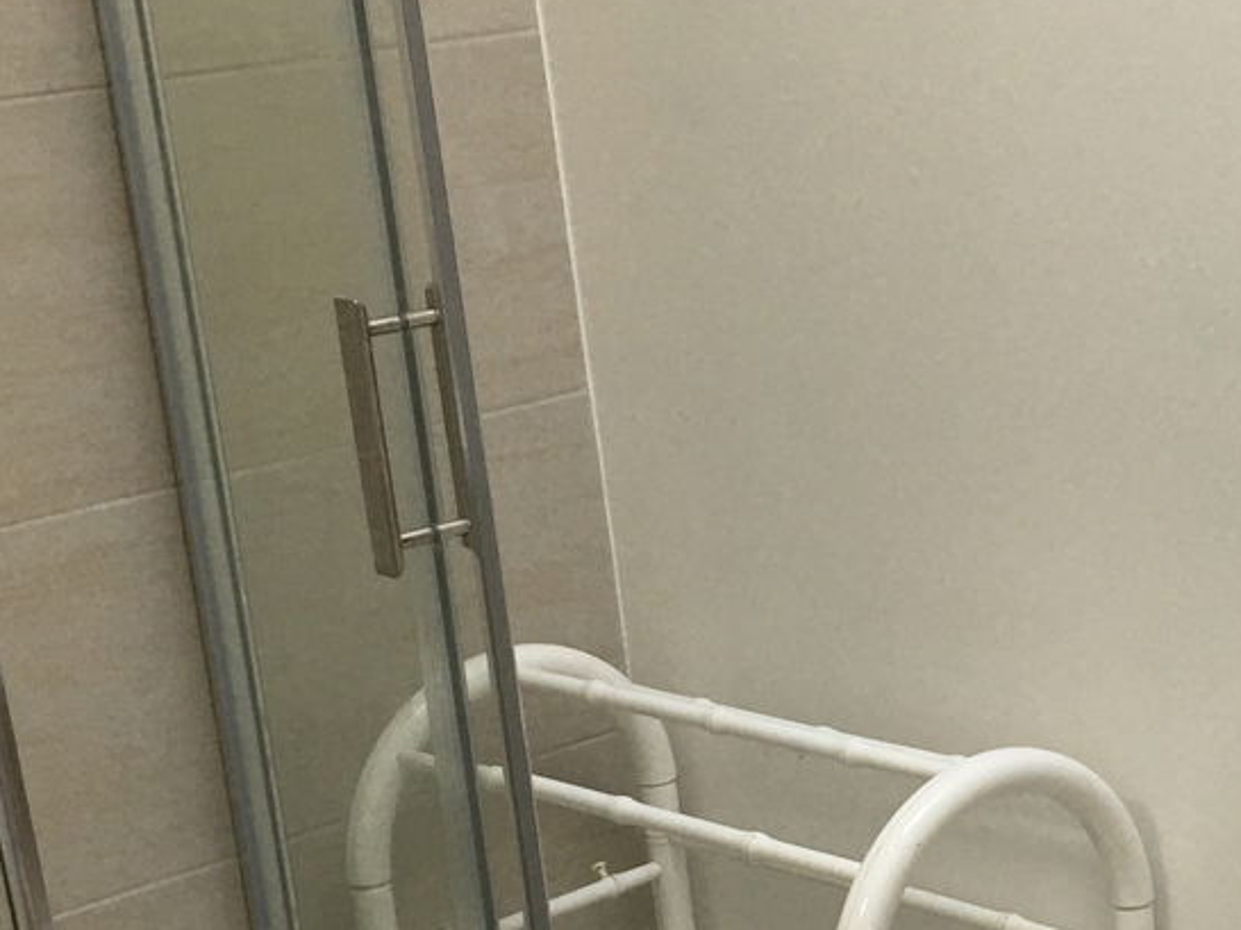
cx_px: 1159
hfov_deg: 22.4
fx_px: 3046
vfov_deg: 17.1
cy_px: 825
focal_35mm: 85
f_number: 2.2
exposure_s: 1/33
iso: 25
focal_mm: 4.15
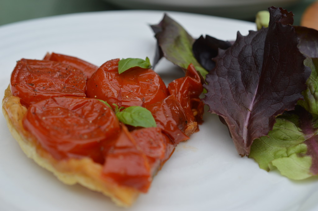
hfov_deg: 33.4
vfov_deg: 22.6
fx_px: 529
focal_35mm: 60
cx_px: 159
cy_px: 106
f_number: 5.6
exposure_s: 1/125
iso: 100
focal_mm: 40
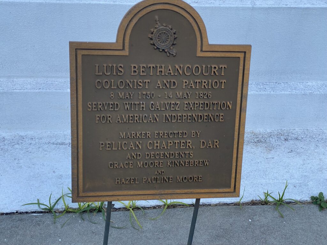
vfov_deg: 28.0
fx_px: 491
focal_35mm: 52
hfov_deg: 36.8
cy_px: 122
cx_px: 164
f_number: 2
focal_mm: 6
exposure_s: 1/564
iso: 20
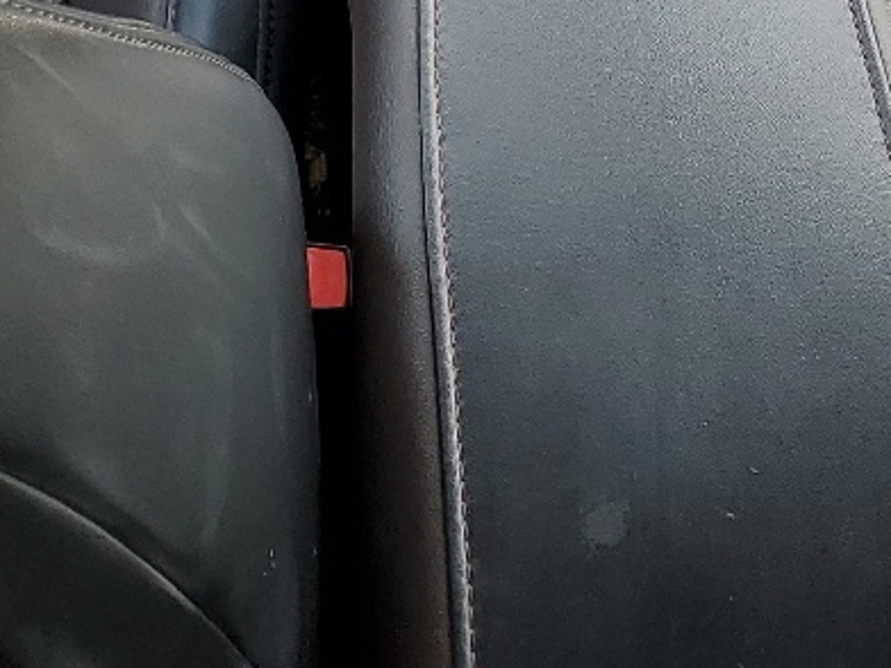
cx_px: 477
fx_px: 2728
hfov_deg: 18.5
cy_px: -588
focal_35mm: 106
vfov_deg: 12.6
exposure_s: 1/250
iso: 50
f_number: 1.5
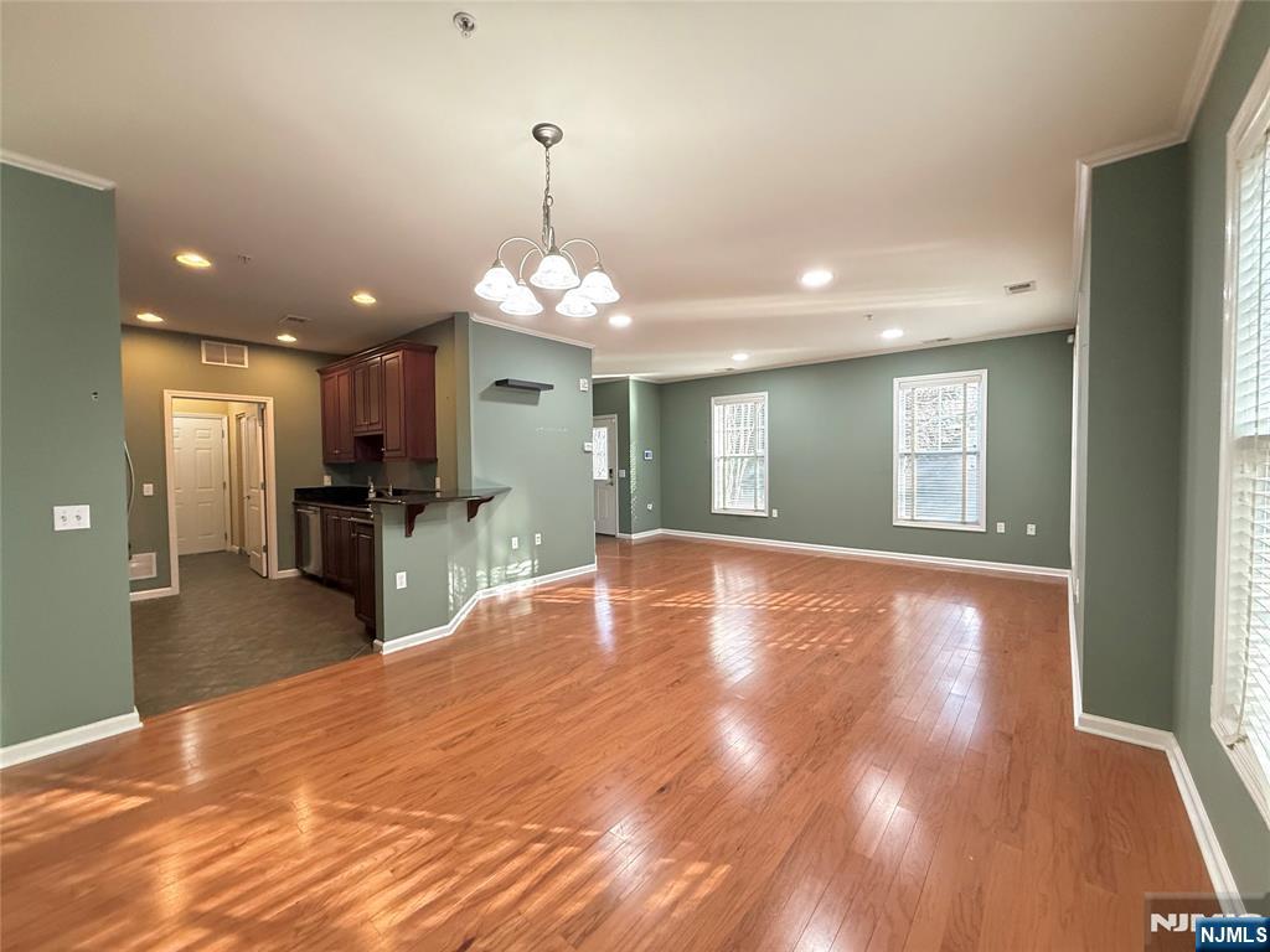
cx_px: 635
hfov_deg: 102.1
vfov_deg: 85.7
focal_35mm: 14
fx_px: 514
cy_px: 476
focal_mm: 2.22
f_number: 2.2
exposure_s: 1/120
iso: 500
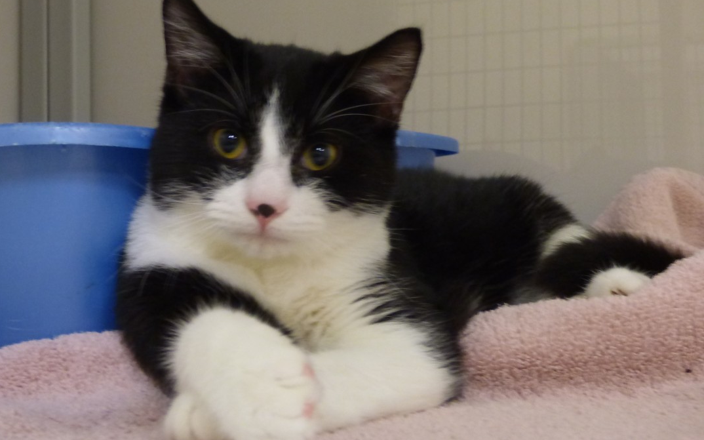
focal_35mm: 65
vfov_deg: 20.0
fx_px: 1247
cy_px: 177
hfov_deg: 31.5
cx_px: 351
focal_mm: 10.34
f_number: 4.1
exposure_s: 1/8
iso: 800
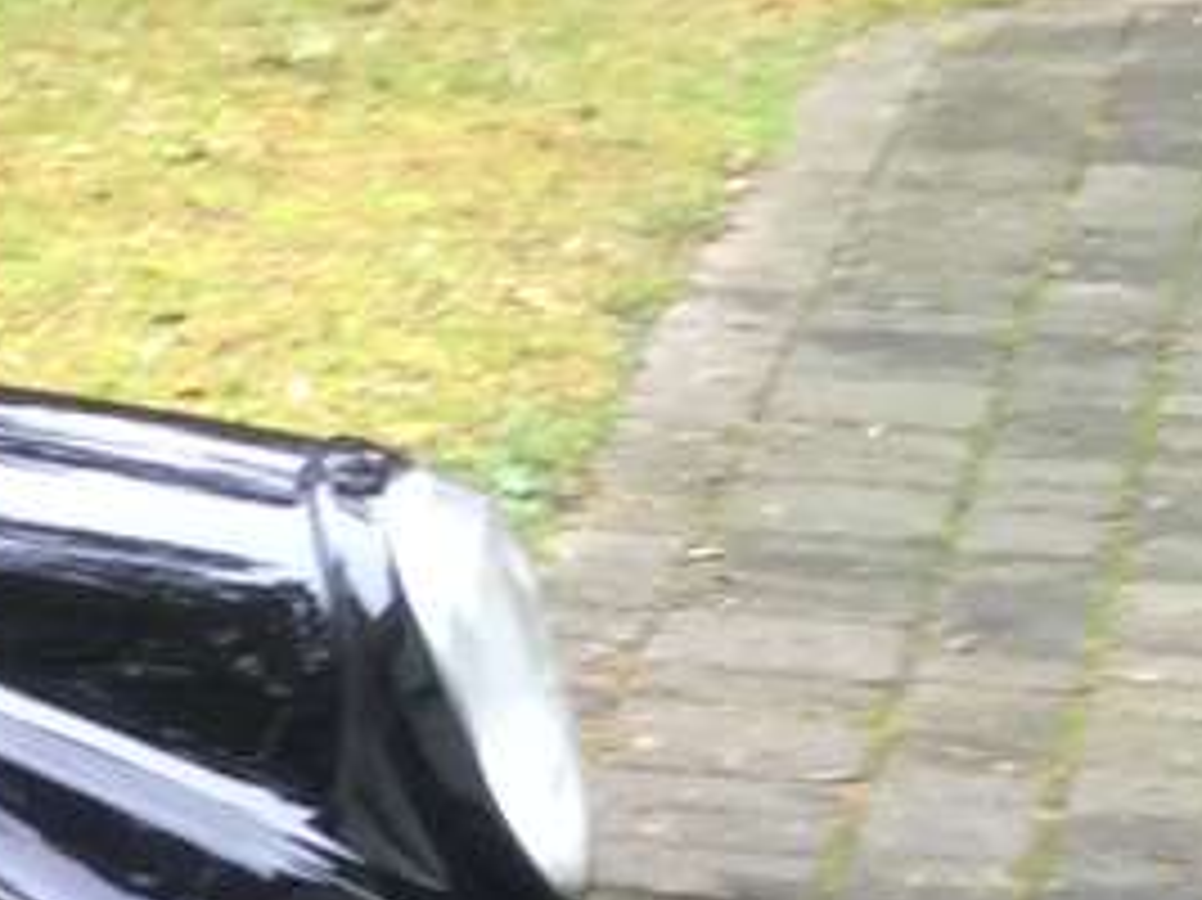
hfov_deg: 7.6
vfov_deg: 6.8
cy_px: 1134
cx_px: -2841
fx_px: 7532
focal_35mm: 217
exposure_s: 1/33
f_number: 2.2
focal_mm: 4.15
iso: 40
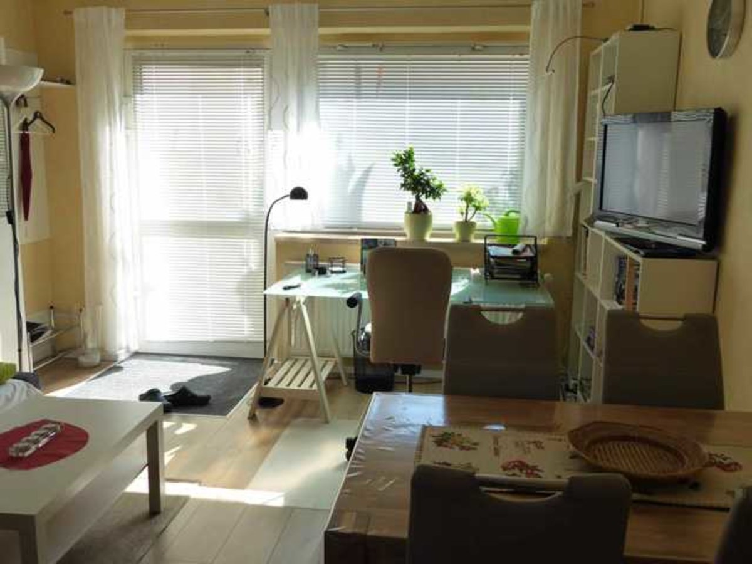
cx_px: 376
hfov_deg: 55.4
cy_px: 282
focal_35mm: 33
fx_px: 717
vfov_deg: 42.9
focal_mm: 5.8
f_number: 3.6
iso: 125
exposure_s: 1/80
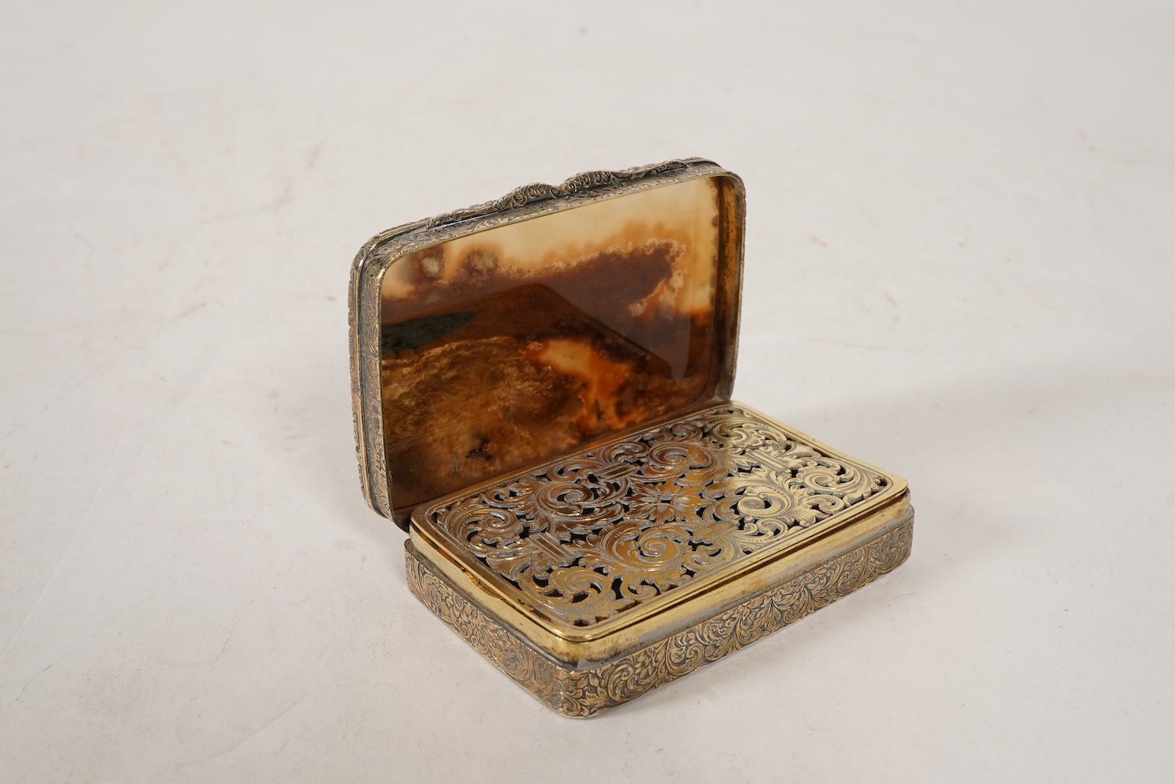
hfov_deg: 43.6
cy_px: 392
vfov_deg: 29.9
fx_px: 1469
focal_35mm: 45
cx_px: 588
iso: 400
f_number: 22
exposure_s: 1/125
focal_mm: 30
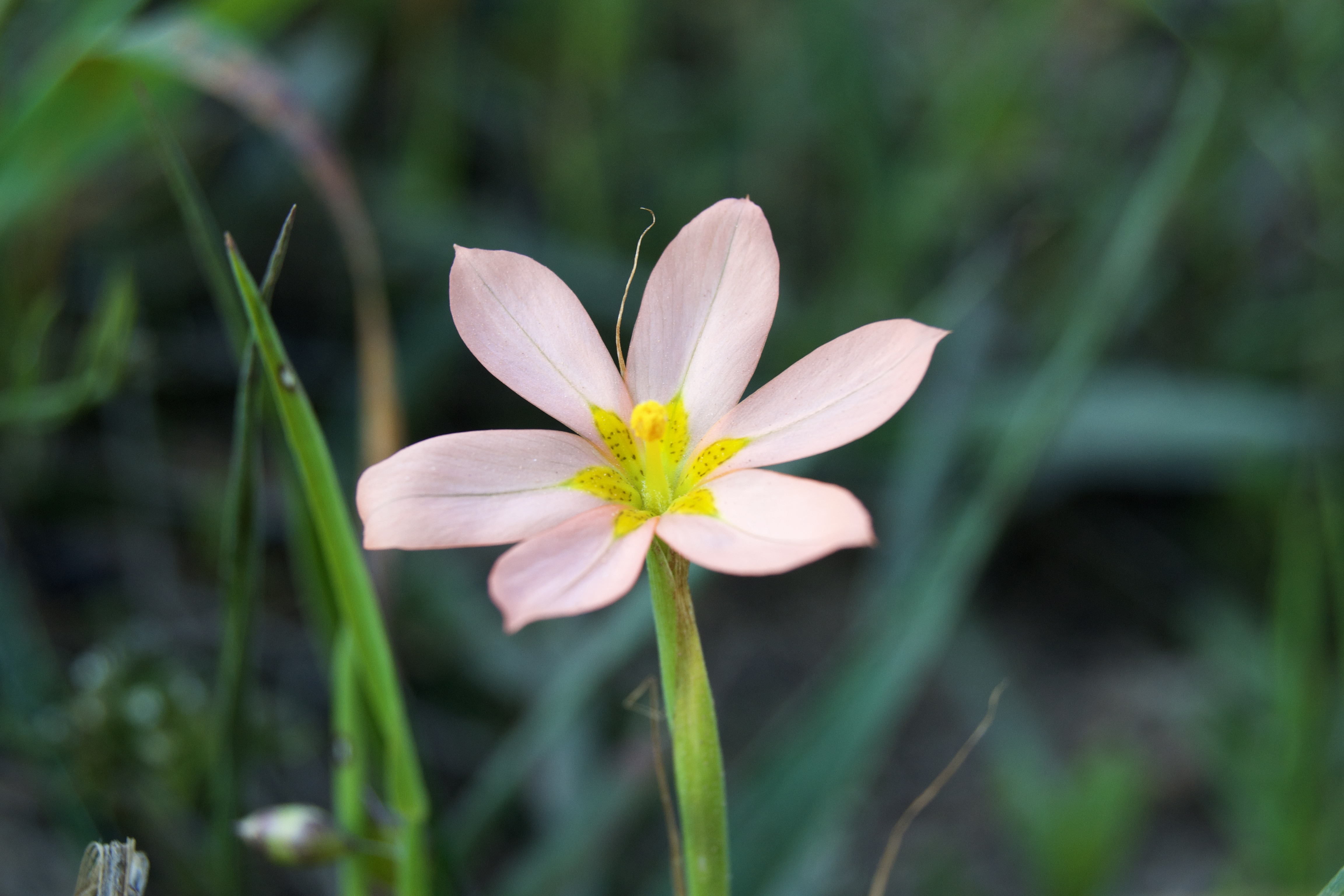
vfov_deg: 16.6
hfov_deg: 24.6
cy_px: 448
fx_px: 3080
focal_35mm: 82
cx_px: 672
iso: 250
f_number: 8
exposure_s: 1/125
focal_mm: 55
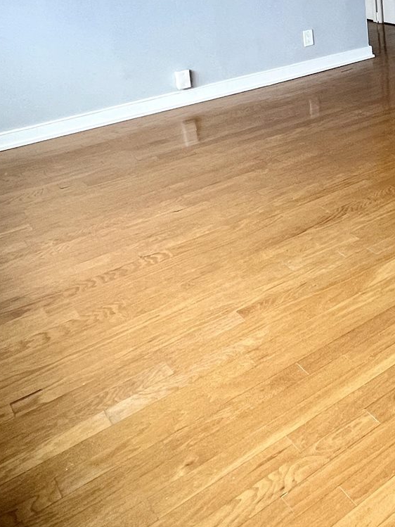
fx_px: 608
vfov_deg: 41.9
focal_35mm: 40
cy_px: 27
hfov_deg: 30.1
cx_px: 486
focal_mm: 1.57
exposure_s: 1/120
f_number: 1.8
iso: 125
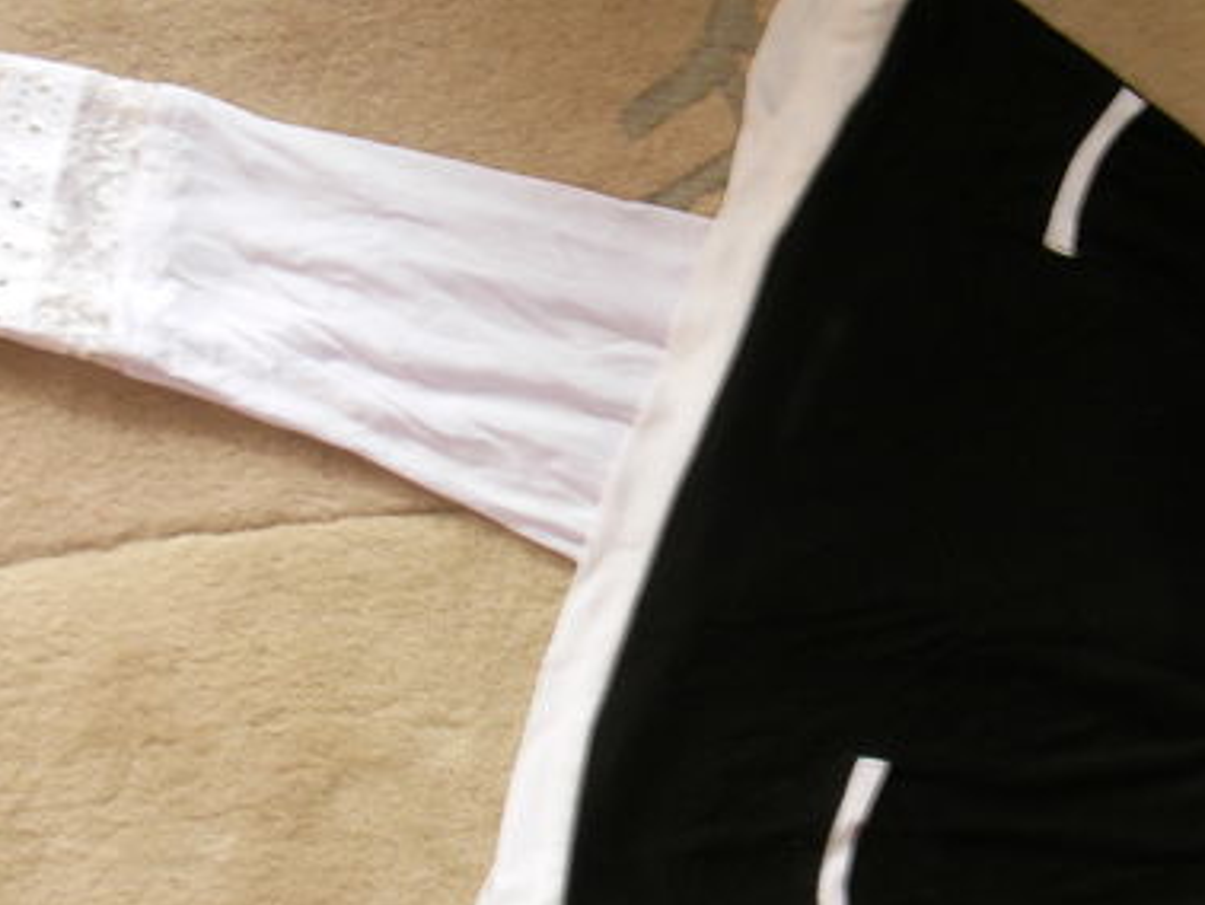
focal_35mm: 65
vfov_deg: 22.6
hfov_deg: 29.5
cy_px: 535
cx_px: 845
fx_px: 2264
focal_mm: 6.3
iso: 100
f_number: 3.5
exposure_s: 1/4.3
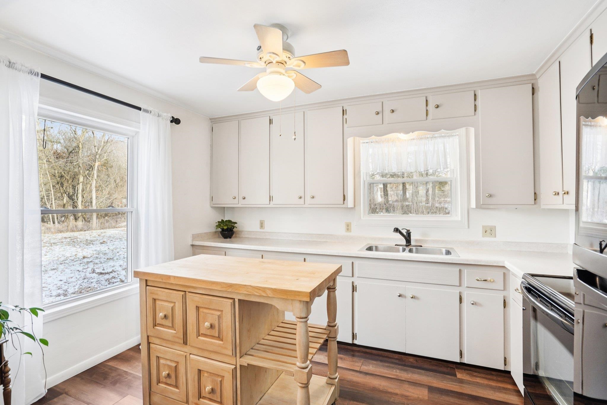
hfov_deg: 96.7
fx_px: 270
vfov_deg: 73.7
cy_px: 202
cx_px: 304
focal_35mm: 16
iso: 400
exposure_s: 1/20
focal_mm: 16
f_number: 8
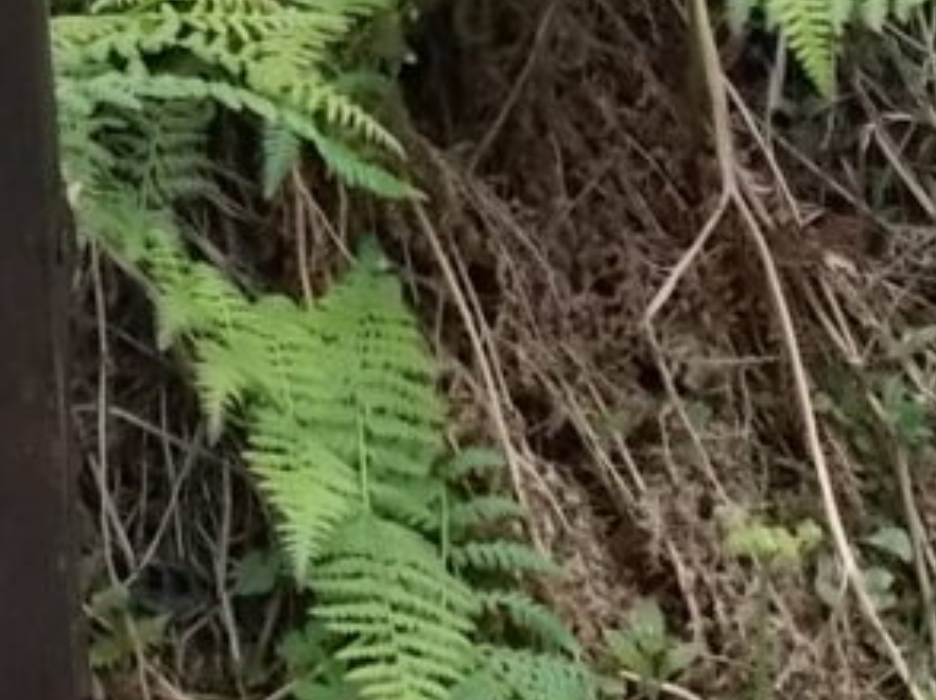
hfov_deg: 7.4
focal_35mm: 265
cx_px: -10
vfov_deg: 5.5
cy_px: -375
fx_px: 7160
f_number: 5.8
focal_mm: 13.5
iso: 400
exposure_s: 1/250
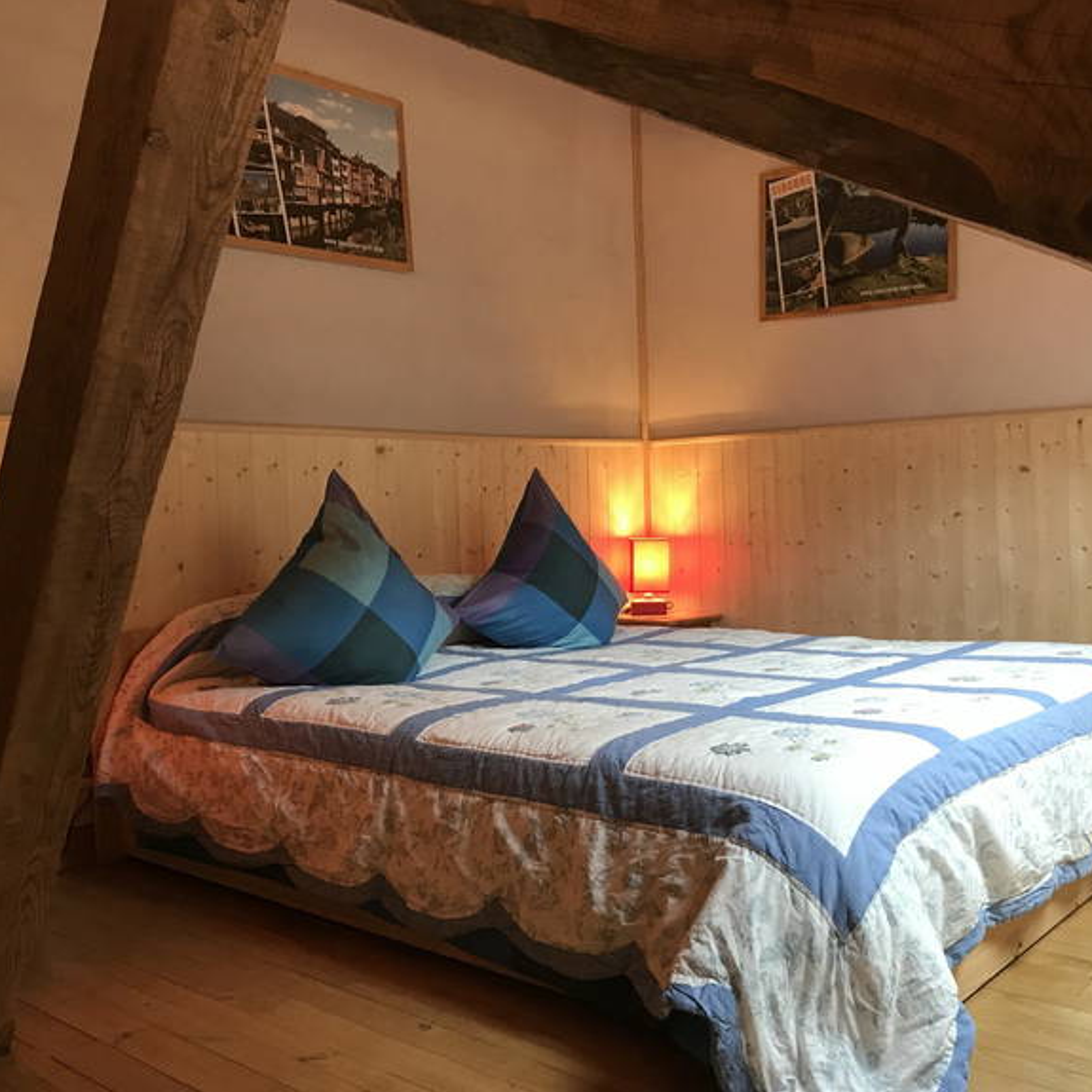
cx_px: 589
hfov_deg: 48.4
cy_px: 545
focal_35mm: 34
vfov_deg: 48.5
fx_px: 1213
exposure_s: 1/25
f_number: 1.8
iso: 40
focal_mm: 3.99
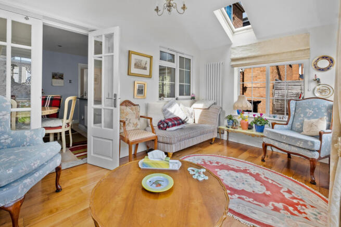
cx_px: 170
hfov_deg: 100.4
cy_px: 114
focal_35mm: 15
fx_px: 142
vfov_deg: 77.4
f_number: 9
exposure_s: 1/2.5
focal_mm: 10
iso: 160
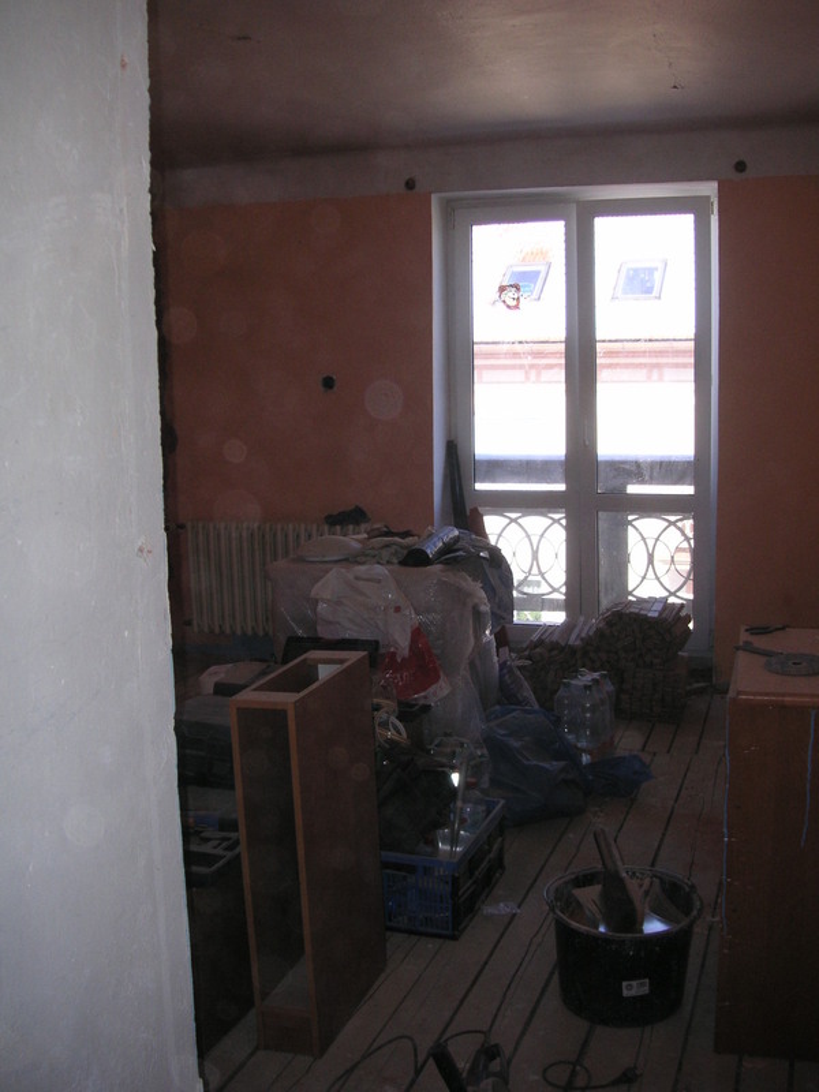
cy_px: 546
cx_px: 410
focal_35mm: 37
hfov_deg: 38.7
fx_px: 1167
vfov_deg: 50.1
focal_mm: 6.1
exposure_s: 1/250
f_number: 2.8
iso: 50
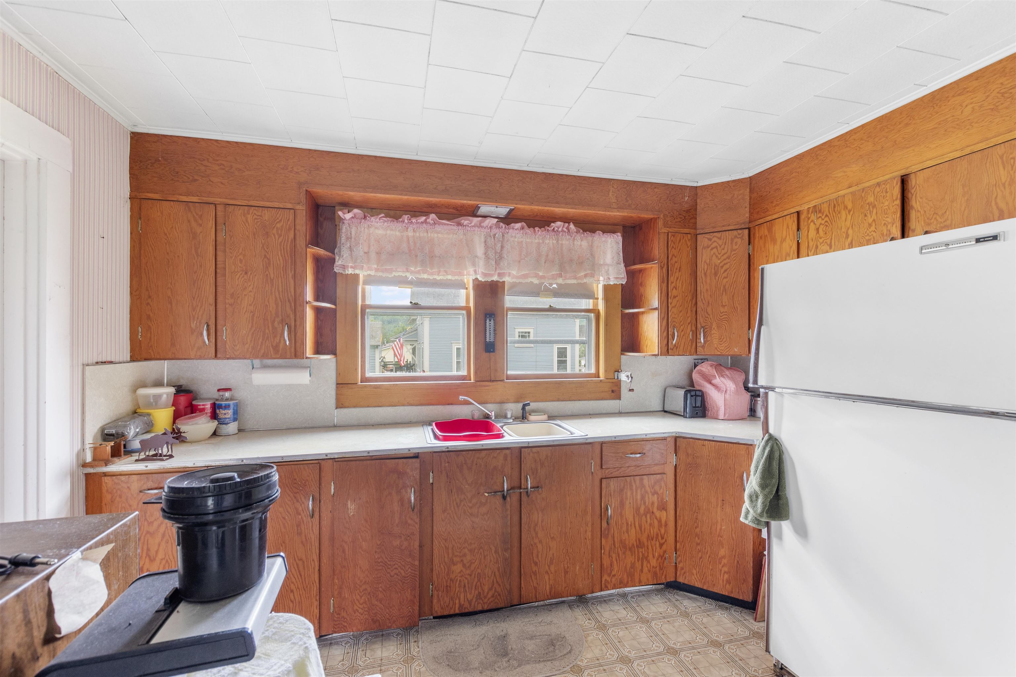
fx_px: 423
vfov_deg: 77.3
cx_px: 508
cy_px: 338
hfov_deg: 100.4
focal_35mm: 15
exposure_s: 1/6
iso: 100
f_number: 8
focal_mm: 10
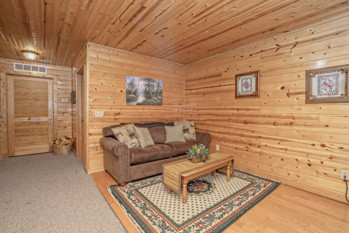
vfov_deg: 73.7
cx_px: 174
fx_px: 155
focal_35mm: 16
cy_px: 116
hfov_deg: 96.7
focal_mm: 16
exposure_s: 1/125
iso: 2000
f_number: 7.1
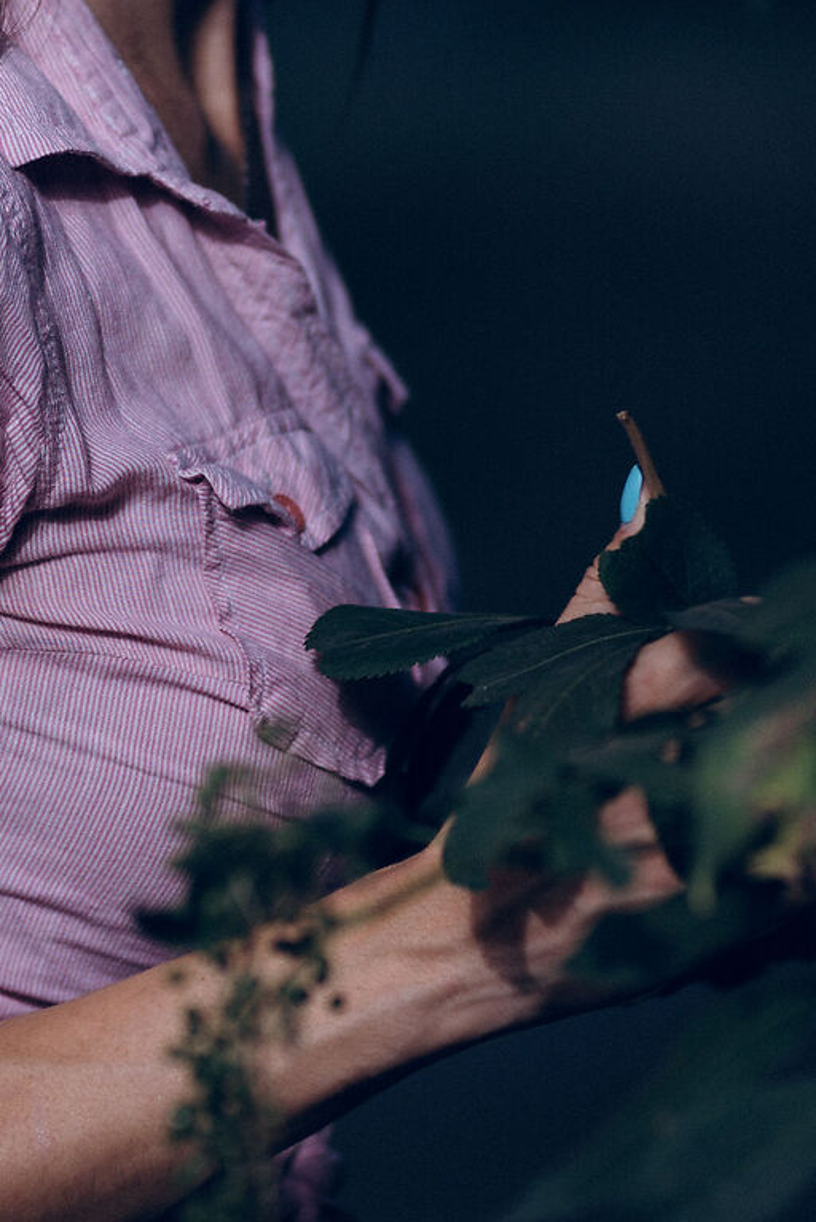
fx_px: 9035
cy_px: 343
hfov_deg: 5.2
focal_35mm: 266
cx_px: 269
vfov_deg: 7.7
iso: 100
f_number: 1.4
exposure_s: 1/1250
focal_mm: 85
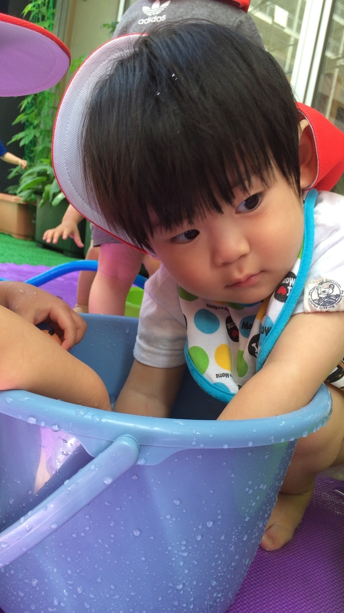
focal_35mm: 32
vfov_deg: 61.0
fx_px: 519
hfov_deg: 36.6
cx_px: 202
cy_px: 304
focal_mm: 4.15
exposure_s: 1/120
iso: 40
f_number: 2.2
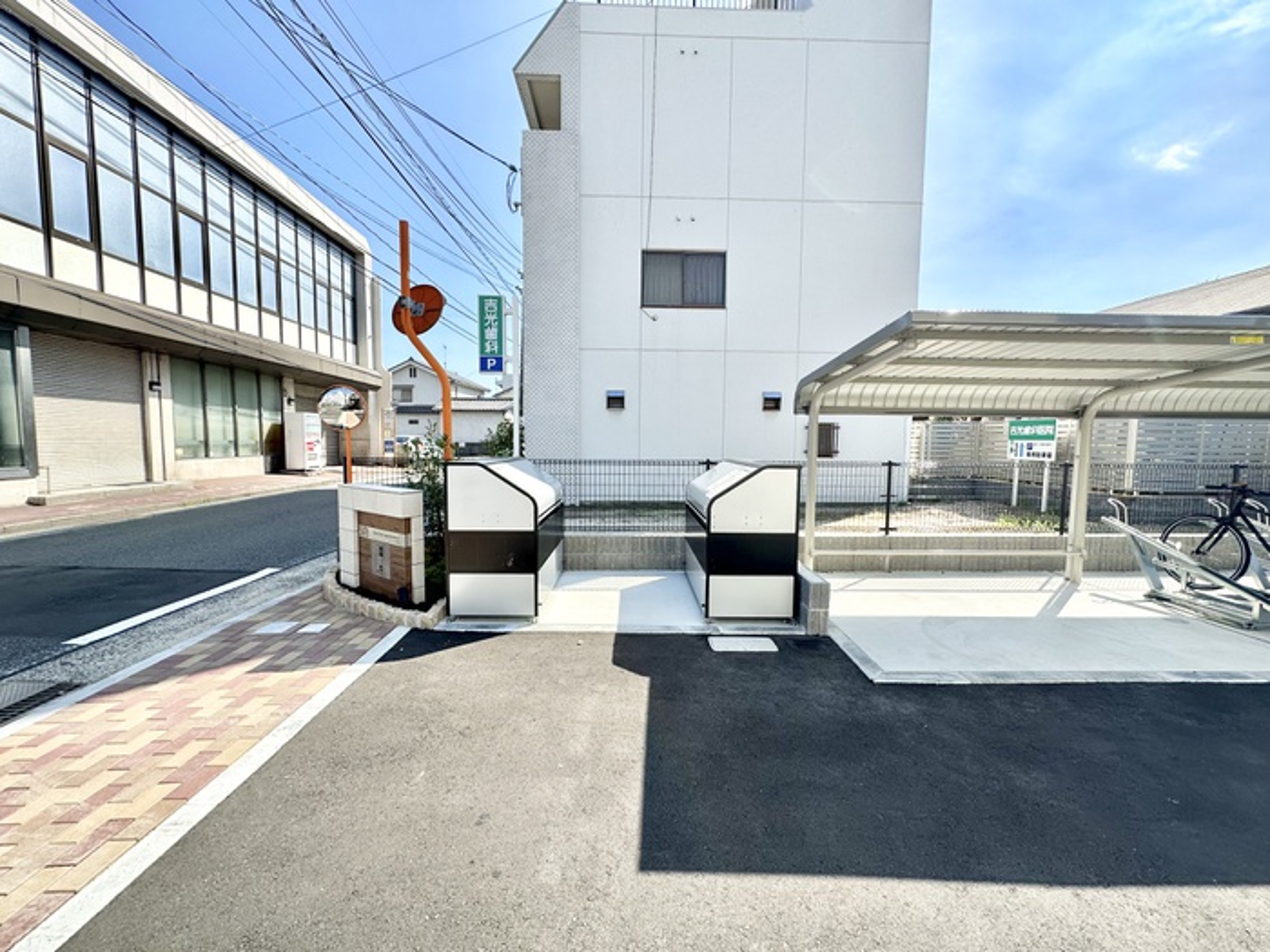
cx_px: 635
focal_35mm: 14
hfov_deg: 102.1
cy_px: 476
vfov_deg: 85.7
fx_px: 514
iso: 40
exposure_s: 1/1401
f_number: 2.2
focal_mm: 2.22
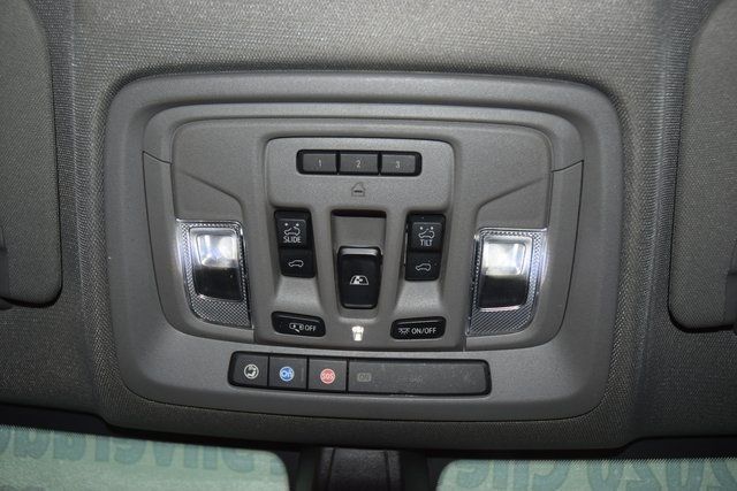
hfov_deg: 53.1
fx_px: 737
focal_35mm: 36
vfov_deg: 36.9
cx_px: 368
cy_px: 246
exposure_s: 1/50
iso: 500
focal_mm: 24
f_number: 3.8
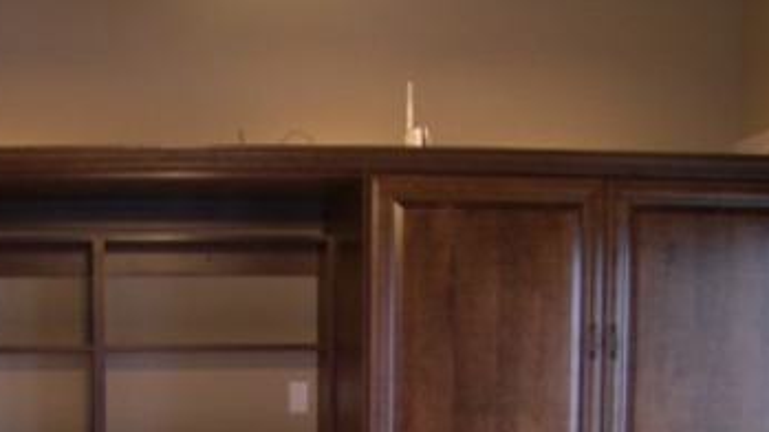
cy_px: 571
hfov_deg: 21.9
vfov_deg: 12.3
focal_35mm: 95
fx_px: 1936
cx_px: 73
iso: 100
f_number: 2.8
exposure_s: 1/7.3
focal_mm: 8
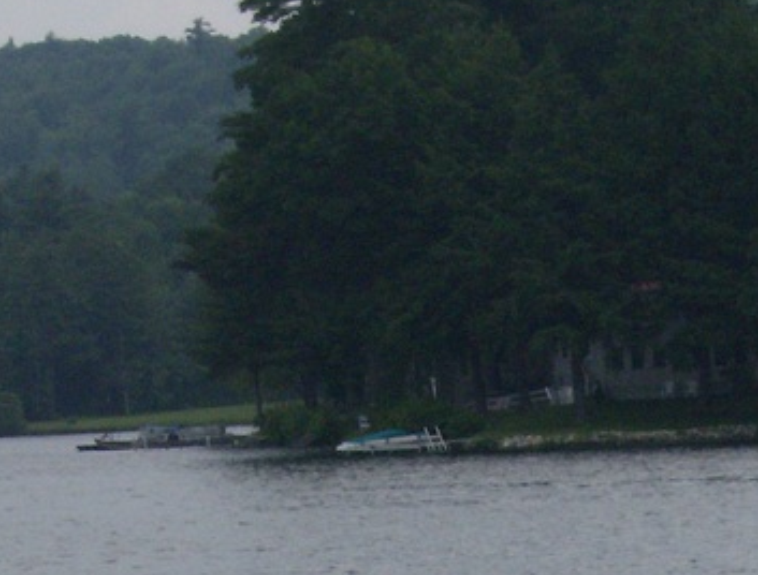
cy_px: 782
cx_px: 460
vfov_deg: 4.3
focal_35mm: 346
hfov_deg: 5.7
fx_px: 7610
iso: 100
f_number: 7.8
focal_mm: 18
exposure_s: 1/298
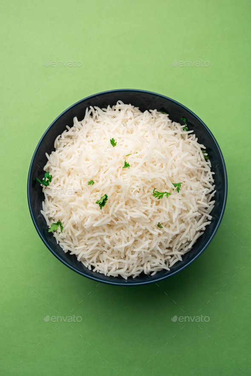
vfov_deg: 33.4
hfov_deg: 22.6
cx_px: 126
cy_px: 188
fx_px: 627
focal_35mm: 60
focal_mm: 60
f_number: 10
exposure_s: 1/125
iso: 100
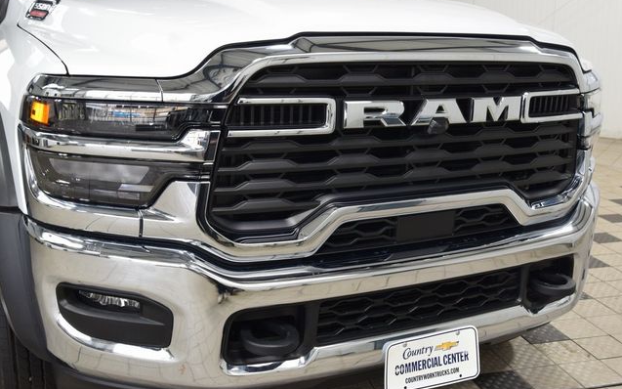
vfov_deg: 29.9
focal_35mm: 43
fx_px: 729
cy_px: 194
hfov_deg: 46.2
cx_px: 311
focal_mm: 28
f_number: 6.3
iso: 450
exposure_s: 1/15
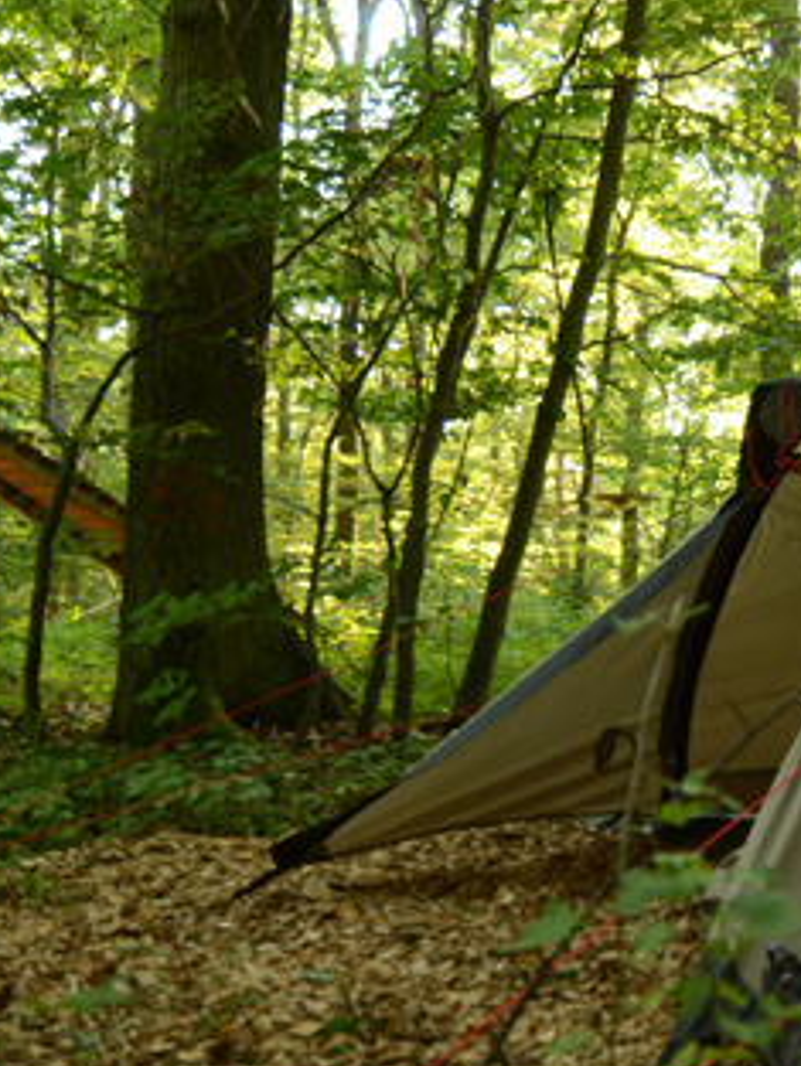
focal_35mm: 36
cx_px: 975
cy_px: 650
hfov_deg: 32.4
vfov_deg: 51.0
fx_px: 1108
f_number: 4
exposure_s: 1/20
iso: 400
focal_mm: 13
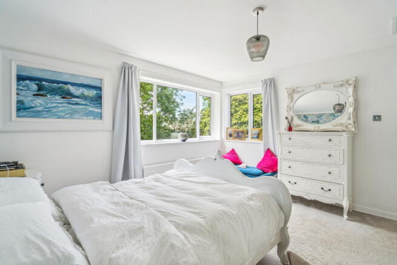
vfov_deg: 73.8
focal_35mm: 16
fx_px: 176
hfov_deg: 96.7
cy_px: 132
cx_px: 198
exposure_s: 1/320
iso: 320
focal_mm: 16
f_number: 5
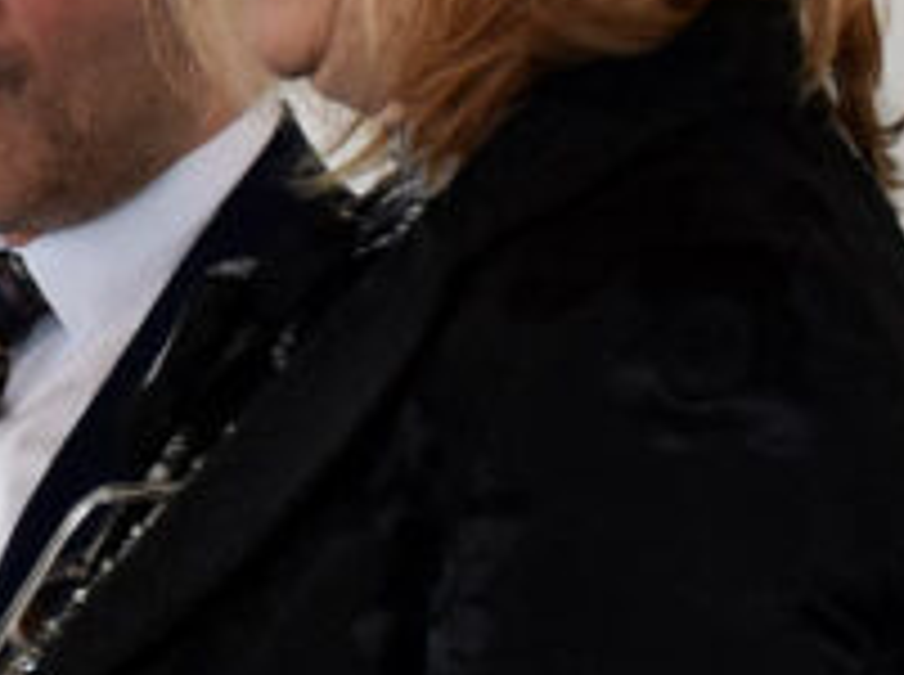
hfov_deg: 11.2
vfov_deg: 9.1
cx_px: -801
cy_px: 421
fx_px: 4223
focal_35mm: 162
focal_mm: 22
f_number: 5
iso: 1000
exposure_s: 1/100
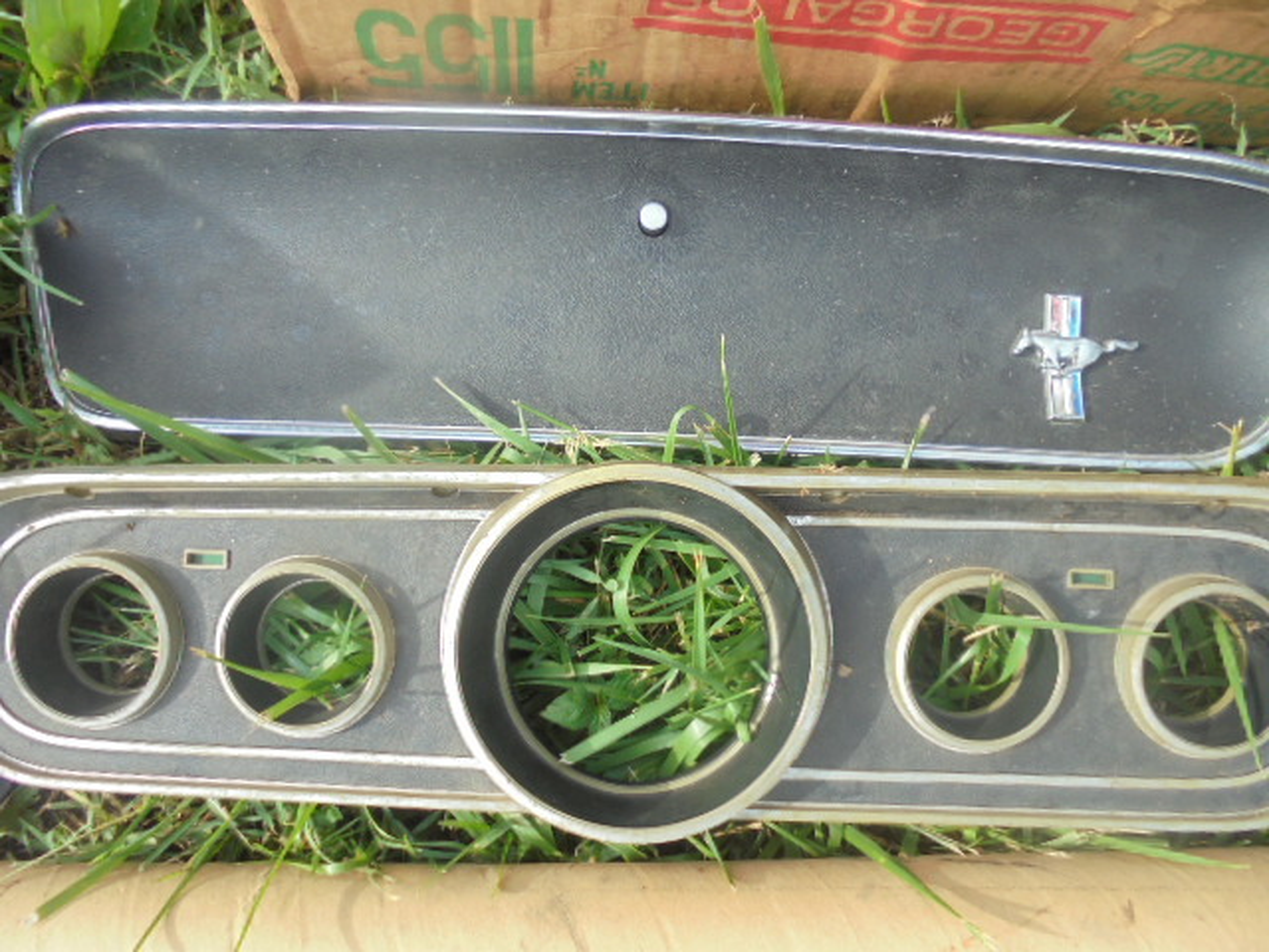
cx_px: 634
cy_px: 476
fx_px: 953
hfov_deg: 67.3
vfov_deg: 53.1
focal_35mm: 26
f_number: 3.5
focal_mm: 4.6
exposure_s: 1/160
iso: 100
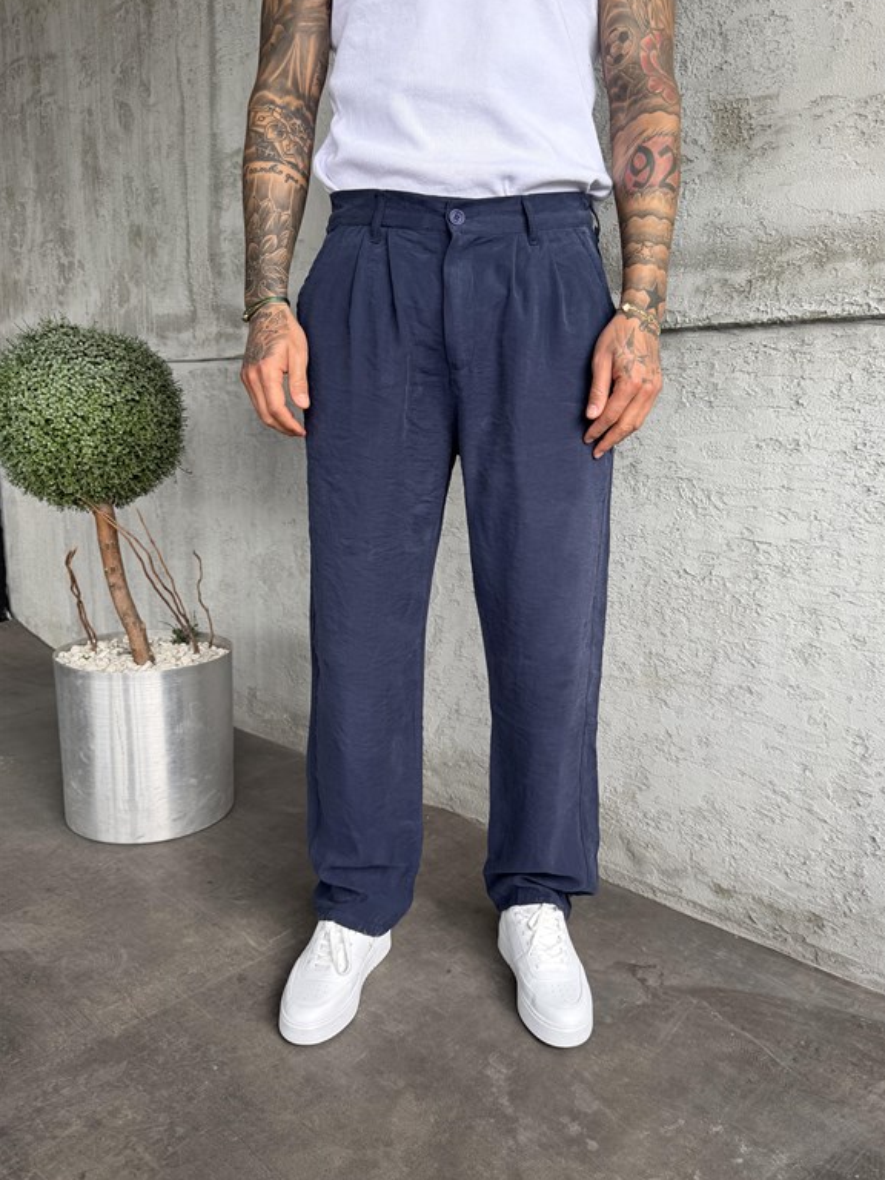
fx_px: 852
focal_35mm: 25
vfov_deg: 69.4
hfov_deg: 54.9
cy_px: 604
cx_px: 459
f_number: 1.78
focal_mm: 6.76
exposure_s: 1/355
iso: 80
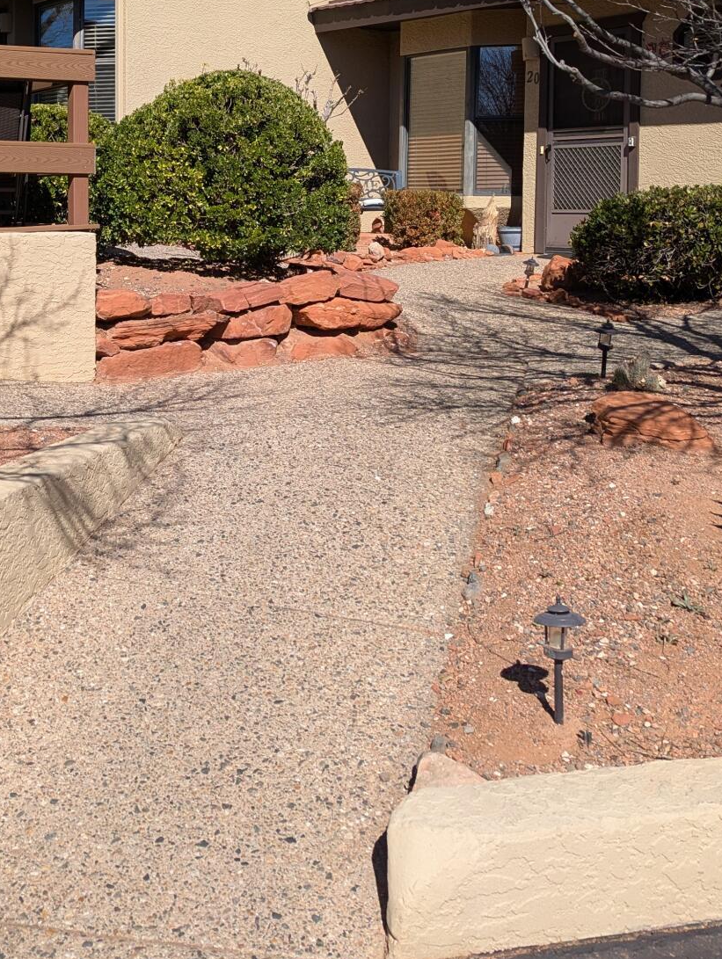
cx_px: 150
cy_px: 247
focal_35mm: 44
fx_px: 1221
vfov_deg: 41.7
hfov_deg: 32.1
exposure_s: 1/2358
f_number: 1.85
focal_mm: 6.81
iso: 47
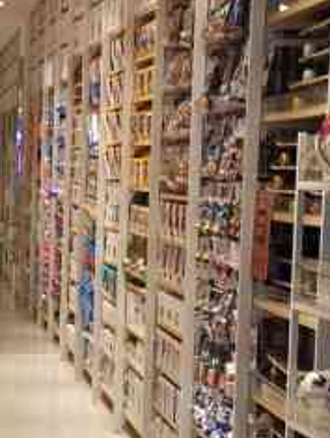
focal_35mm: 107
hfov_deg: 13.4
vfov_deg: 18.2
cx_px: -93
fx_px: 1356
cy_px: 329
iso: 64
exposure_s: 1/100
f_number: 1.8
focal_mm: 3.95
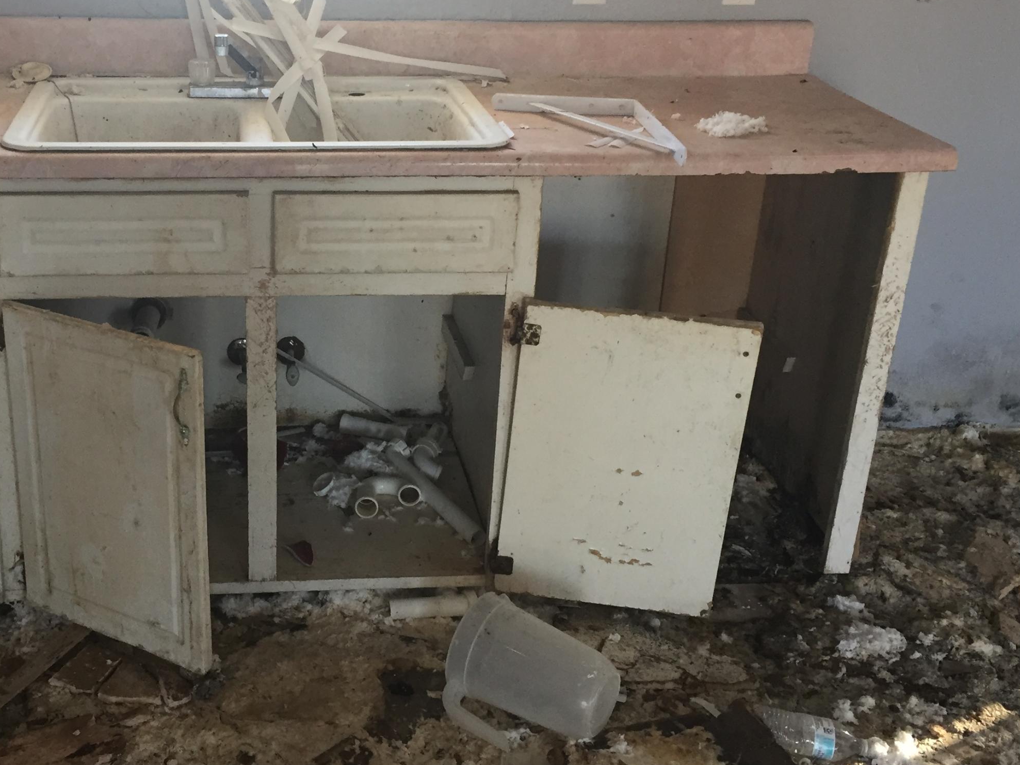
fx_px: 1297
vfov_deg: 32.8
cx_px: 331
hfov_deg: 42.3
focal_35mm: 44
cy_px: 320
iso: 100
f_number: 2.2
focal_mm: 4.15
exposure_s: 1/30
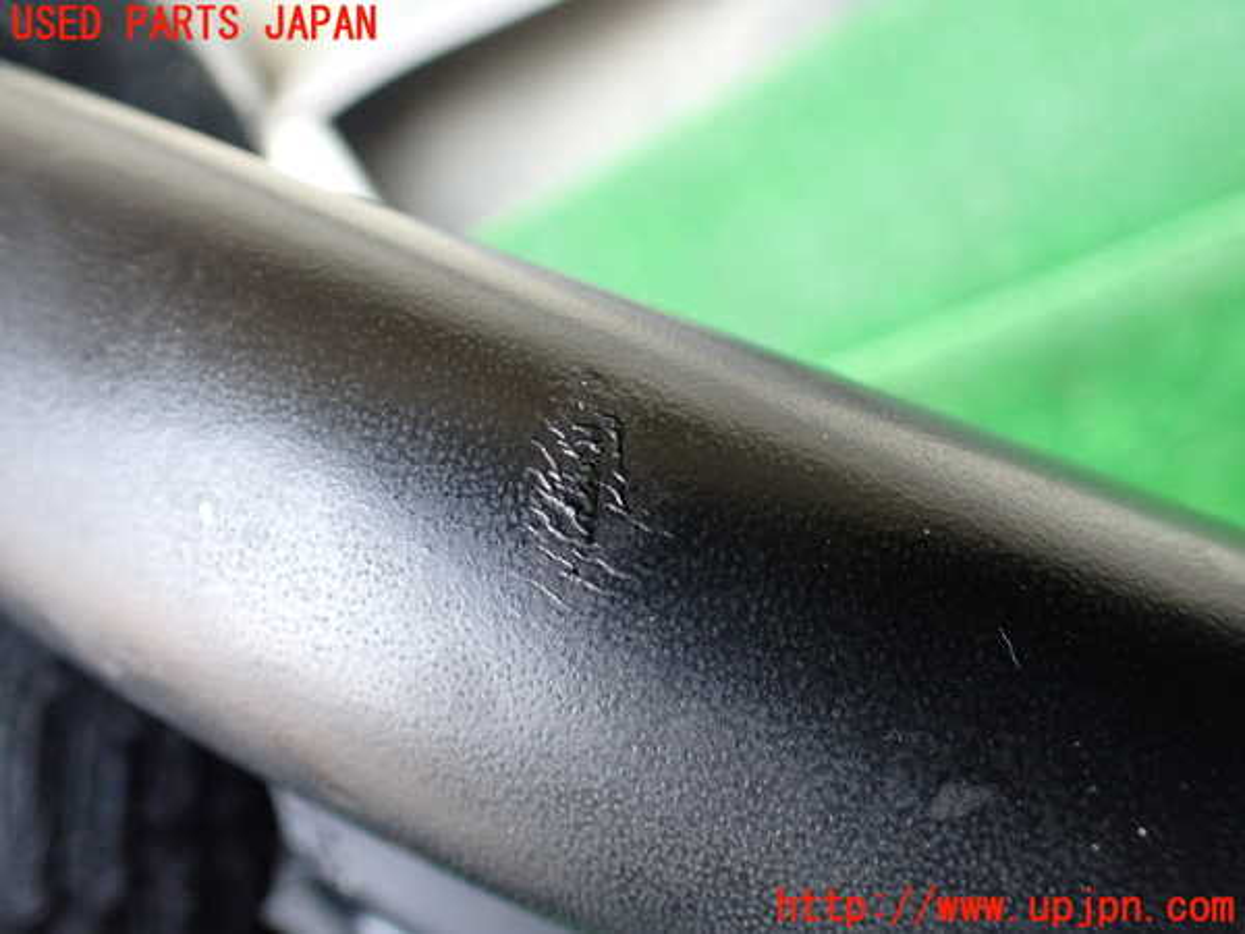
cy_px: 467
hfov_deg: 60.0
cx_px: 622
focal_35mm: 30
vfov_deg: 46.8
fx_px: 1079
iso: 400
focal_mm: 5.4
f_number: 2.3
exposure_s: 1/125
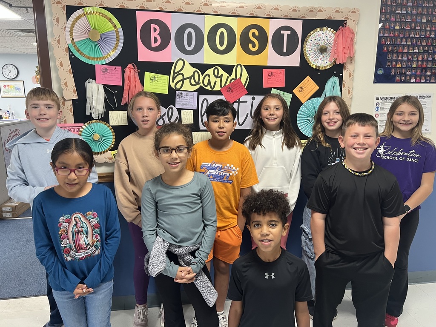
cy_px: 164
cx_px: 218
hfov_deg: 67.3
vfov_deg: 53.1
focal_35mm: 26
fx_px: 327
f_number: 1.5
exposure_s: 1/78
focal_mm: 5.7
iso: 125
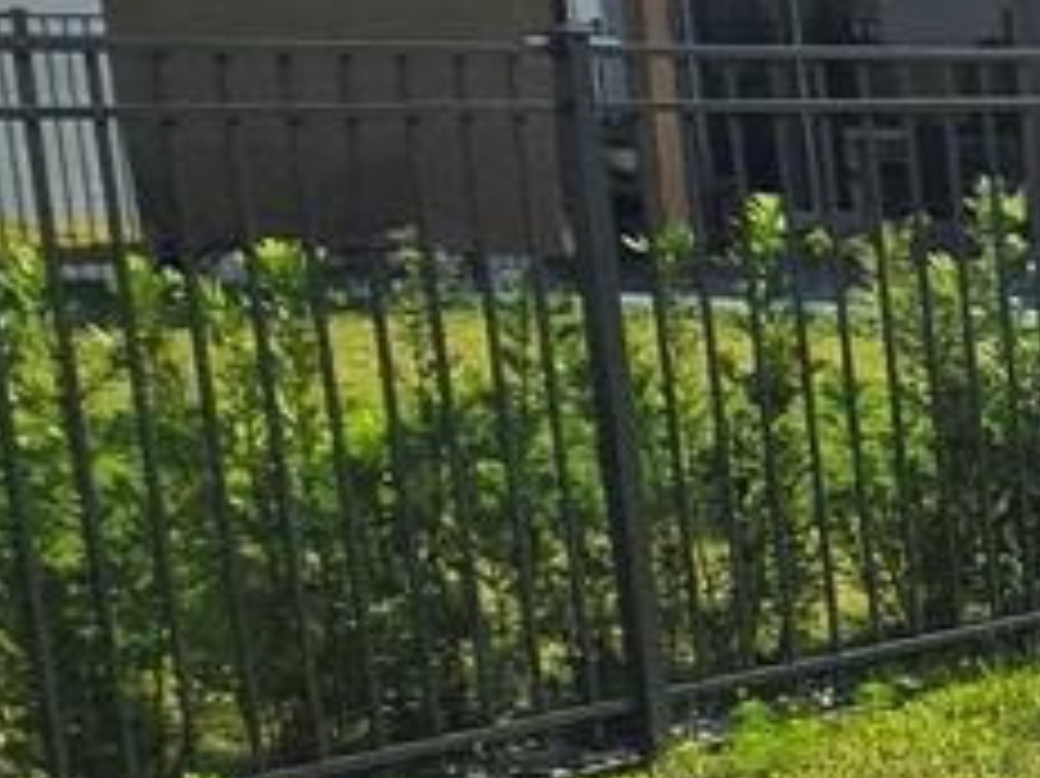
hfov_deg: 12.4
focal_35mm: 90
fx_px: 2703
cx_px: 2926
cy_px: 522
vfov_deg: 16.4
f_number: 2.2
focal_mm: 2.2
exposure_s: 1/4542
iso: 50
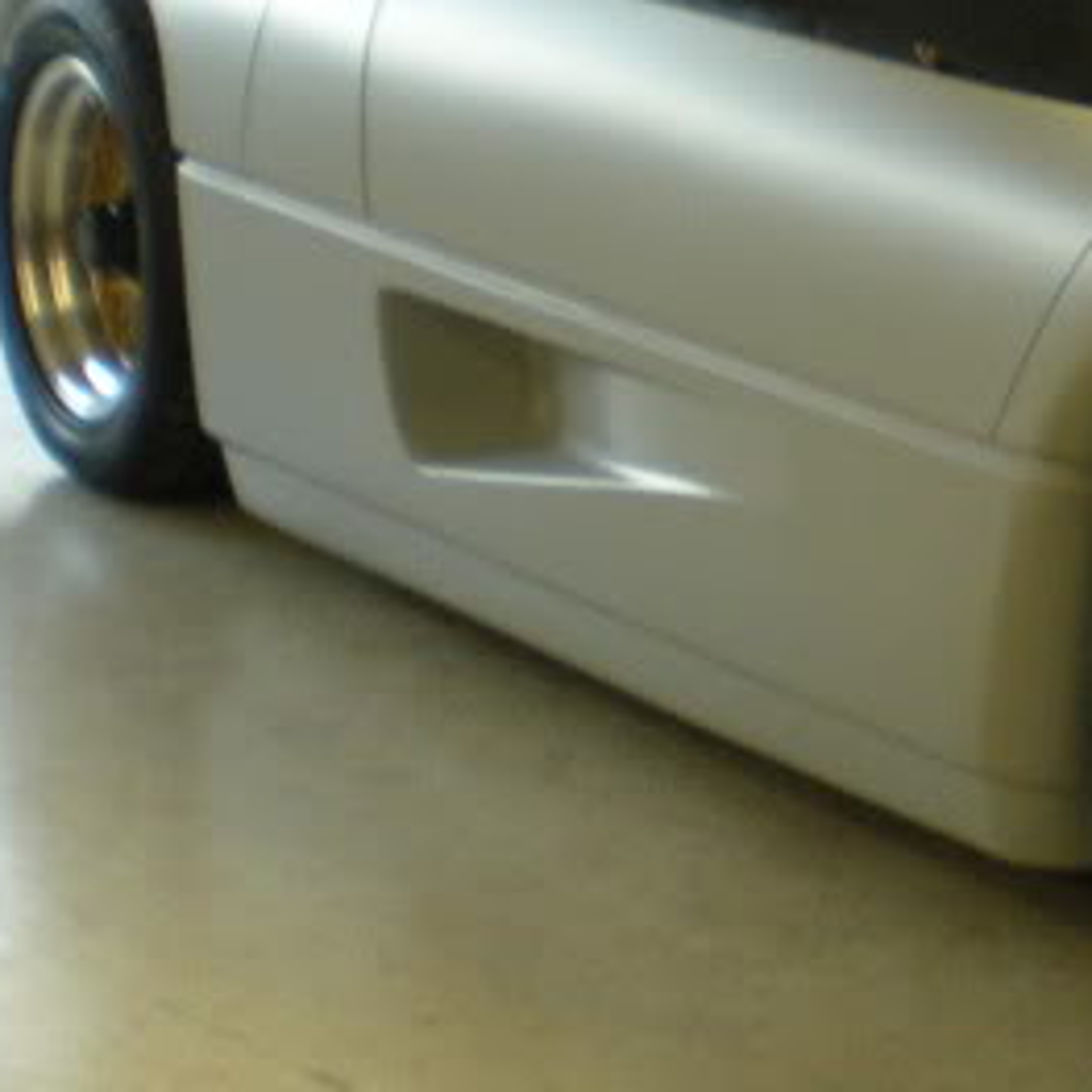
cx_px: 1540
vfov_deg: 13.3
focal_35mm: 131
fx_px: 4675
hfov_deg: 12.8
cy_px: 428
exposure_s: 1/33.4
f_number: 3.1
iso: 200
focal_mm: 6.3
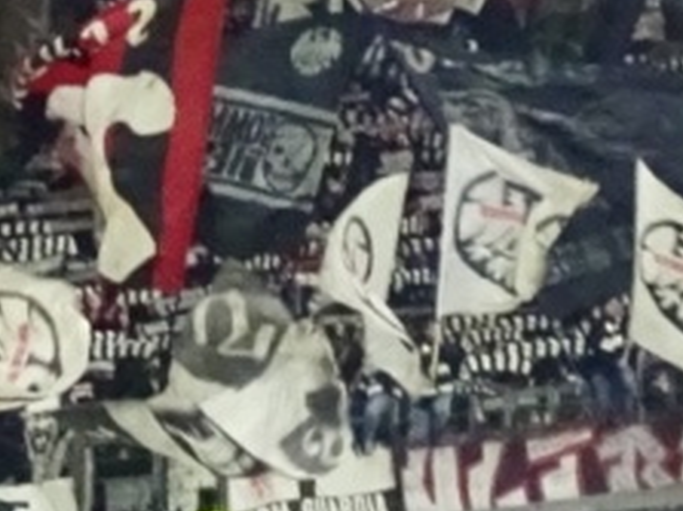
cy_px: -1050
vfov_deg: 3.5
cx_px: 263
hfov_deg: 4.8
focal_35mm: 414
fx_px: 8164
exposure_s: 1/80
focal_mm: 10.95
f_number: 4.5
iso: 800
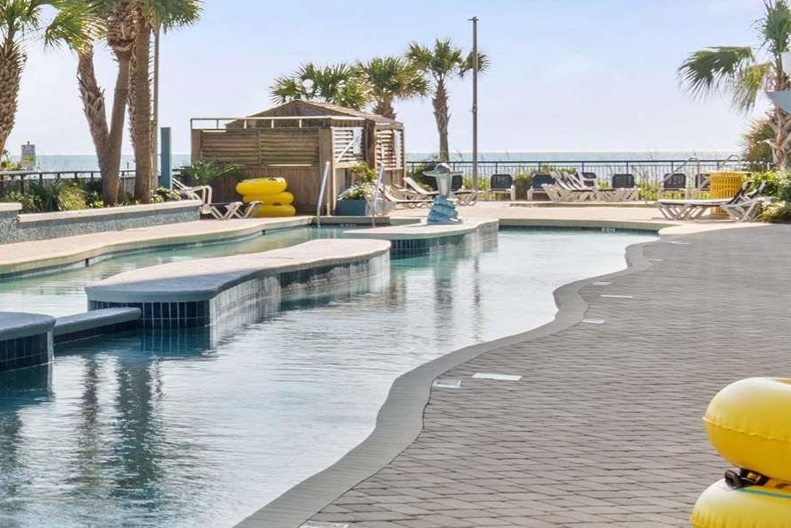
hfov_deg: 17.7
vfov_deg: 13.3
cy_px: 130
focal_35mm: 103
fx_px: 2263
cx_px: -415
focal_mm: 20
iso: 100
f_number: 6.3
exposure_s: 1/160
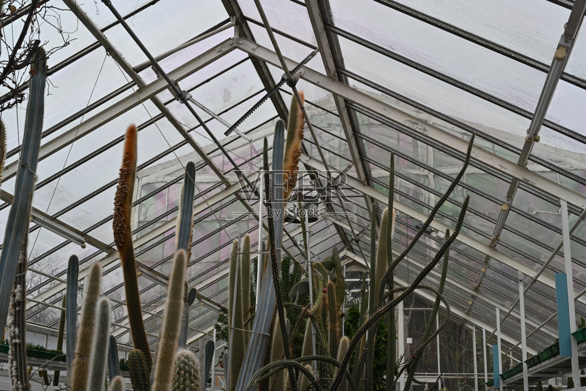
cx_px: 293
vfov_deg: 30.5
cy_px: 196
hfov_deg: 44.5
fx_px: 716
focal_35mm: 44
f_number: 18
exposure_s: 1/80
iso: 800
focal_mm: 44
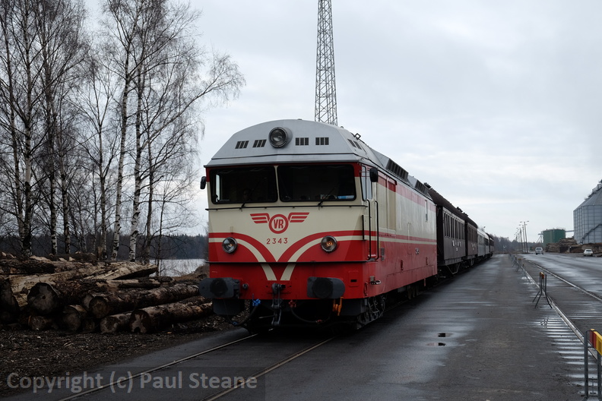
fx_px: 819
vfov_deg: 27.5
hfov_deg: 40.3
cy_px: 200
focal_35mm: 49
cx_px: 301
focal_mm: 32.9
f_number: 7.1
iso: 200
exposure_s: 1/350
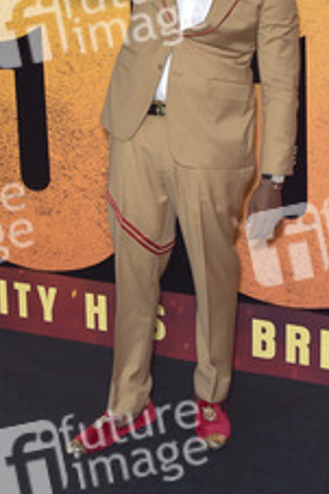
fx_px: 824
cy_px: 126
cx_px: 160
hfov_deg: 22.6
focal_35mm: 60
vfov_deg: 32.8
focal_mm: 34
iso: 640
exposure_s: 1/250
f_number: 6.3
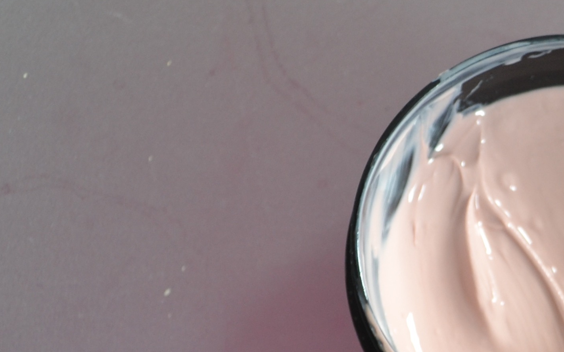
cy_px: 443
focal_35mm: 109
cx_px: 645
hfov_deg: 18.3
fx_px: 1676
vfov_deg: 11.7
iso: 400
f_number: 3.8
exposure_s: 1/60
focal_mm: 22
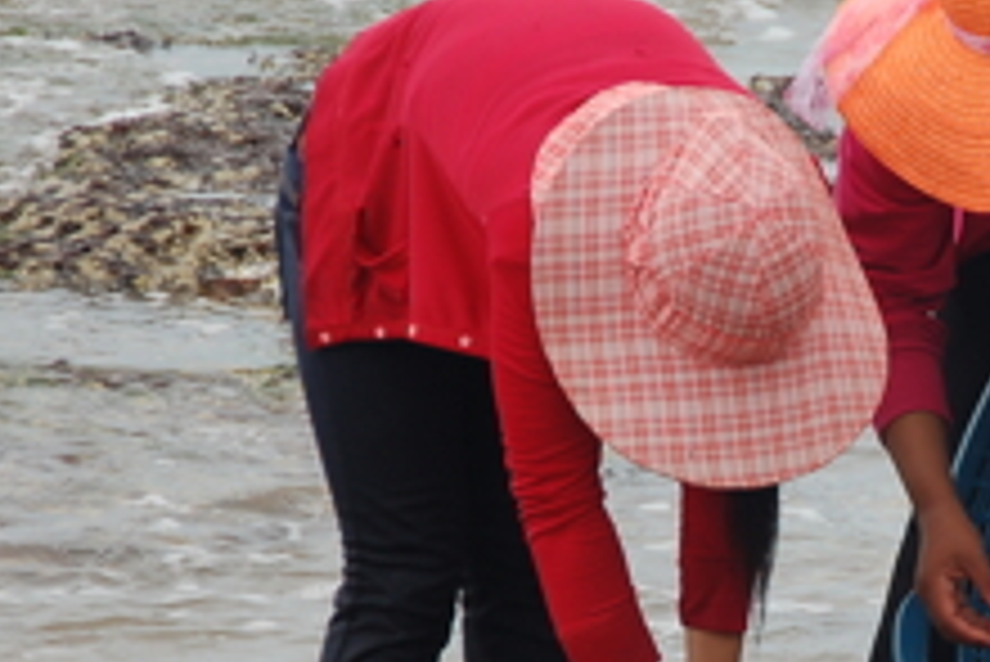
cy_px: 450
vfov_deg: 2.7
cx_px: 932
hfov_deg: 4.1
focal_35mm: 505
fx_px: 13903
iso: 200
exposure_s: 1/320
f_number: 6.3
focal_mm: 135
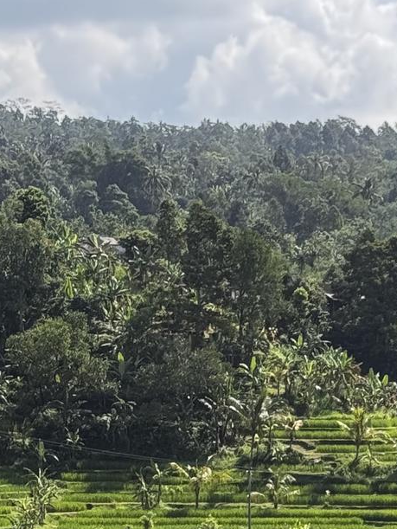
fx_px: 2398
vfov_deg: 12.0
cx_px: 477
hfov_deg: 9.3
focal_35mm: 157
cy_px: 780
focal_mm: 6.76
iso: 64
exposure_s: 1/1818
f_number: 1.78
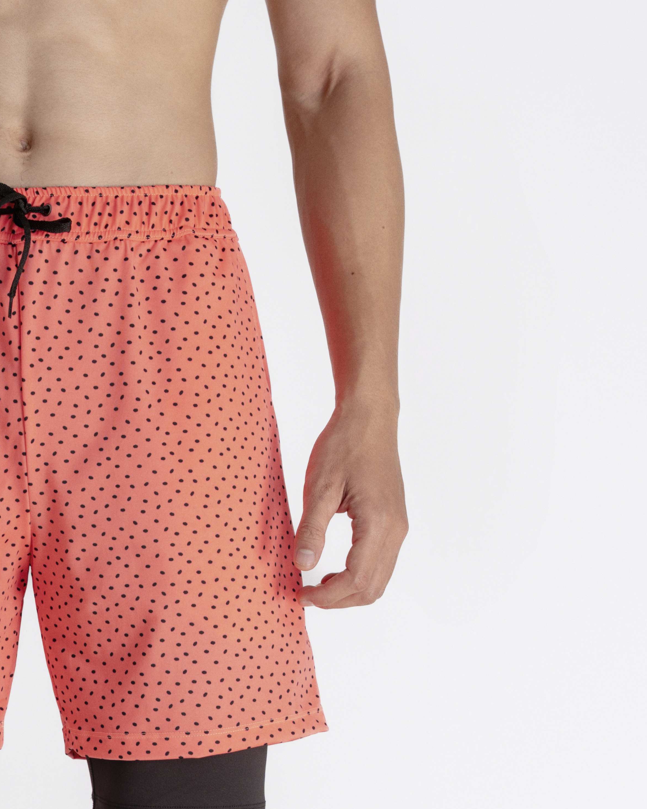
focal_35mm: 127
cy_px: 825
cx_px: 23
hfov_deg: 12.1
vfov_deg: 14.9
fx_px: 3029
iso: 200
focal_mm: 56.7
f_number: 6.3
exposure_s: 1/160
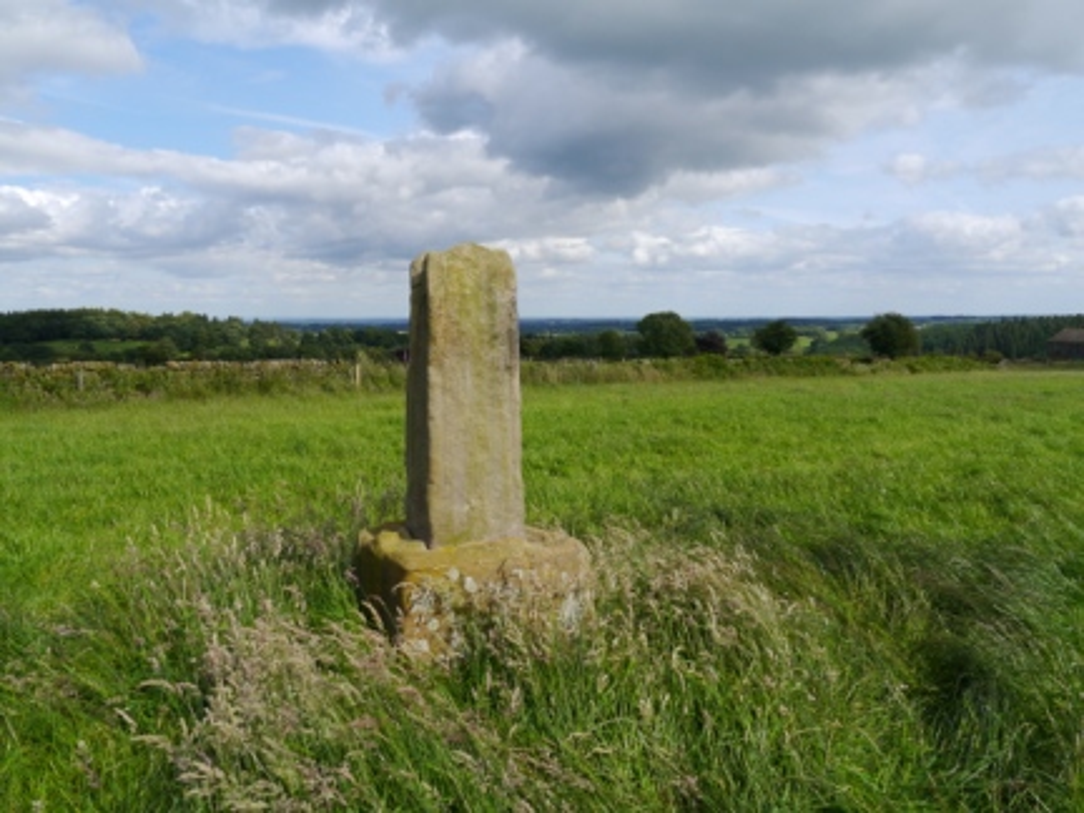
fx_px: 877
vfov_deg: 49.7
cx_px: 542
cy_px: 406
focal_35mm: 28
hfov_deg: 63.4
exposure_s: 1/500
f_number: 7.1
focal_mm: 14
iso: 160
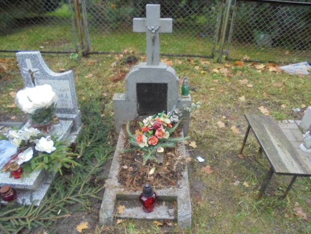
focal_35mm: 26
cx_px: 156
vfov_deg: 53.1
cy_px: 117
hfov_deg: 67.3
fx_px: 234
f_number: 3.5
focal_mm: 4.6
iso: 200
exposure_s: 1/30
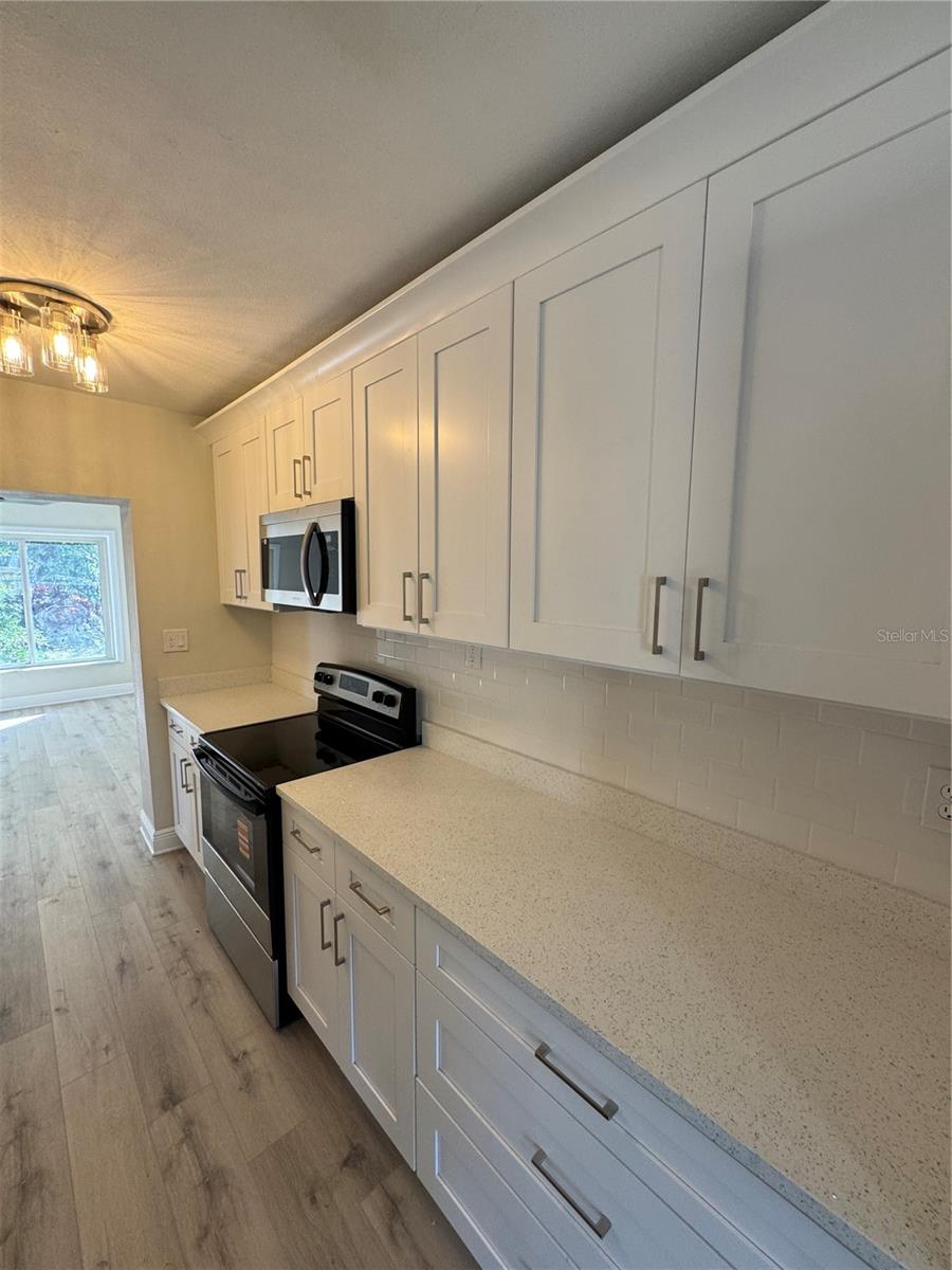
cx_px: 476
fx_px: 513
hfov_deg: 85.7
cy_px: 635
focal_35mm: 14
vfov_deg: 102.1
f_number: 2.2
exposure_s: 1/99
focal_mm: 2.22
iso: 125
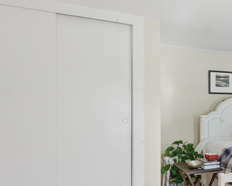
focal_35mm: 38
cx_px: 259
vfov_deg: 38.7
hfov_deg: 38.8
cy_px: 119
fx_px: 262
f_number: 7.1
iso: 800
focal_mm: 11
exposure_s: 1/1000
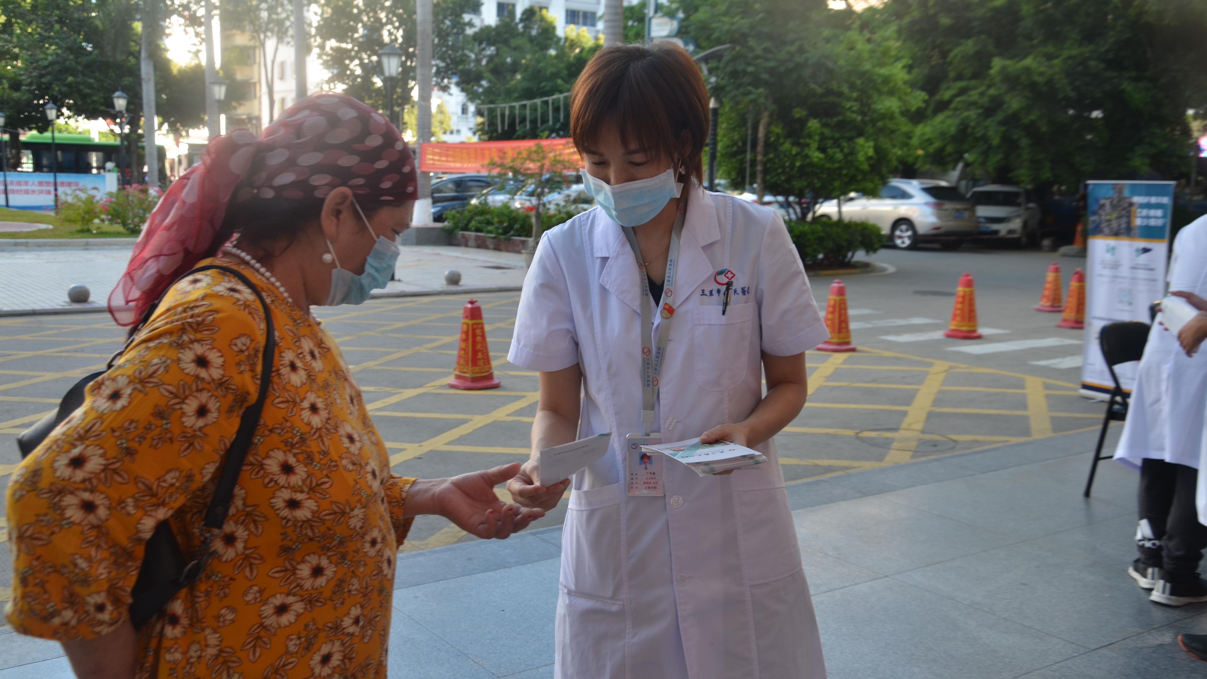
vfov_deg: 31.2
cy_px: 344
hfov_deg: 52.8
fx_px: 1216
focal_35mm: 38
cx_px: 599
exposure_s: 1/125
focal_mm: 24
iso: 200
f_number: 5.6
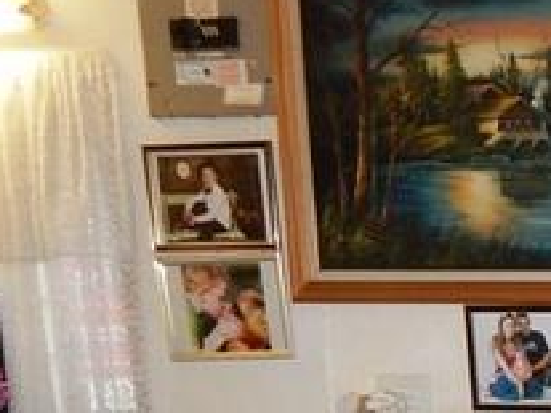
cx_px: 748
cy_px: 679
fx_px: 1416
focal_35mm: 89
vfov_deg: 15.0
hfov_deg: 19.9
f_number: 3
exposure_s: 1/30
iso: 200
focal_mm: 4
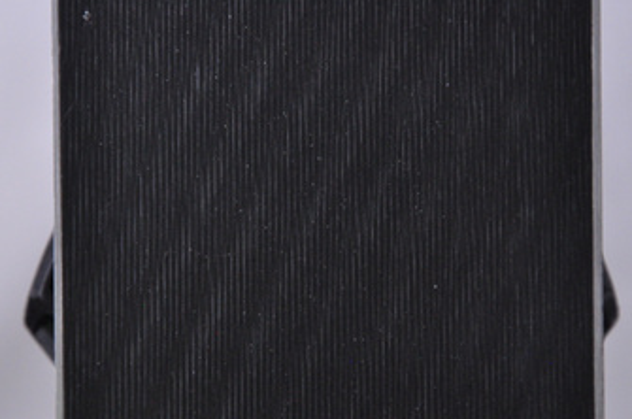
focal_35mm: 212
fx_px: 3709
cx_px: 319
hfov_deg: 9.7
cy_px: 263
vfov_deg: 6.5
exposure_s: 1/125
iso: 3200
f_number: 9.5
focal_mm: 105
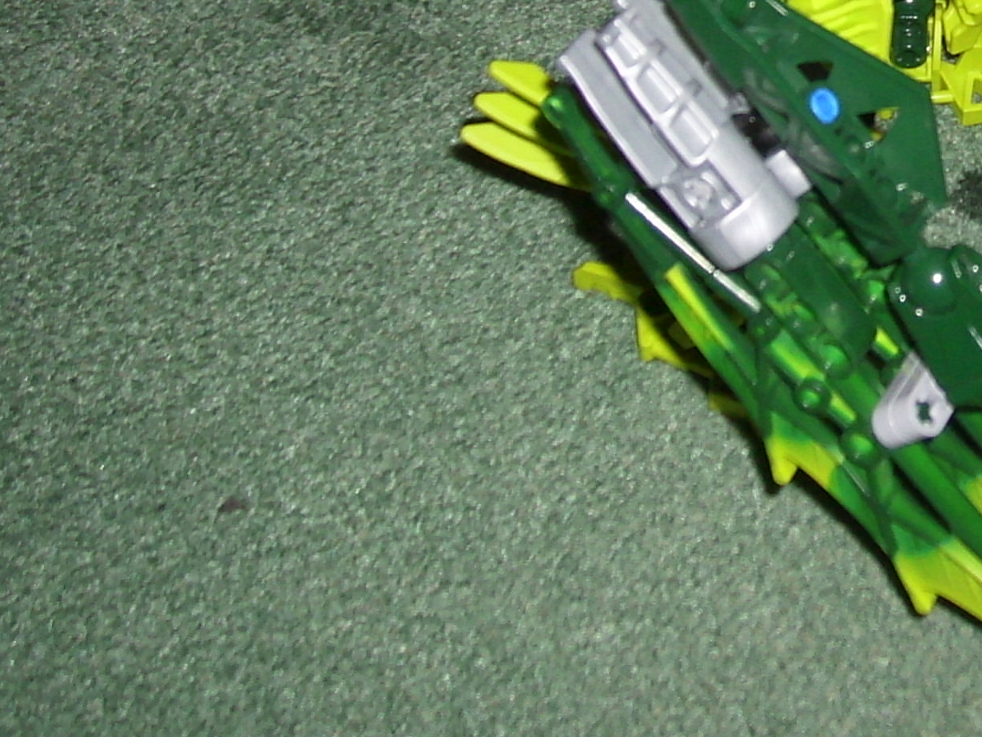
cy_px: -51
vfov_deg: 17.9
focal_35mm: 80
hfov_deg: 23.2
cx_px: 1037
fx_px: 2270
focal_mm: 5.99
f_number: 7.1
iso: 50
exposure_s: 1/30
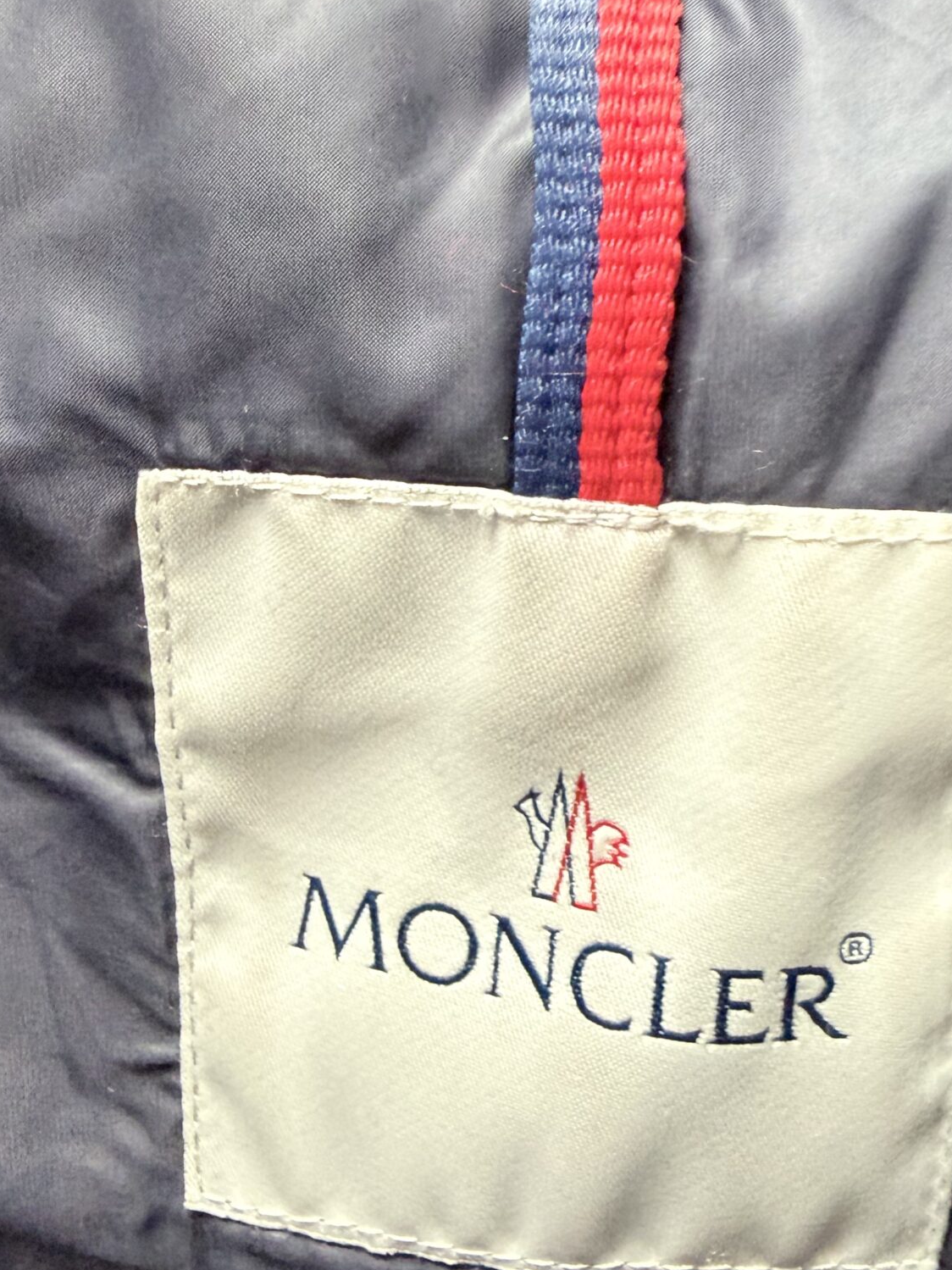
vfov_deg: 45.8
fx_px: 1504
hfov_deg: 34.9
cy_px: 673
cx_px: 619
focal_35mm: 41
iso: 500
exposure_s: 1/50
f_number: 2.2
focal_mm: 2.22
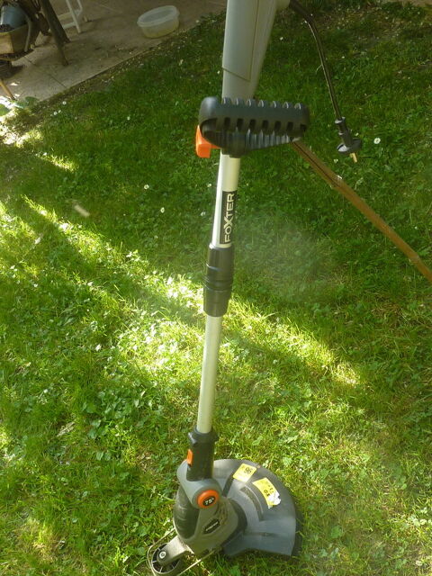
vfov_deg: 49.0
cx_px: 216
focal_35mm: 38
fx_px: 632
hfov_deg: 37.7
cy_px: 288
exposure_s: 1/50
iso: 80
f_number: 3.3
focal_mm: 4.4
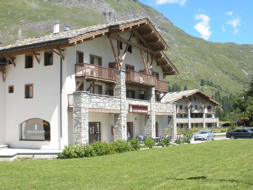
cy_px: 95
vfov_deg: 29.1
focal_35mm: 50
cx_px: 126
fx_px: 365
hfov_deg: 38.2
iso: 92
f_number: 4.4
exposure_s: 1/352
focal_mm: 9.1
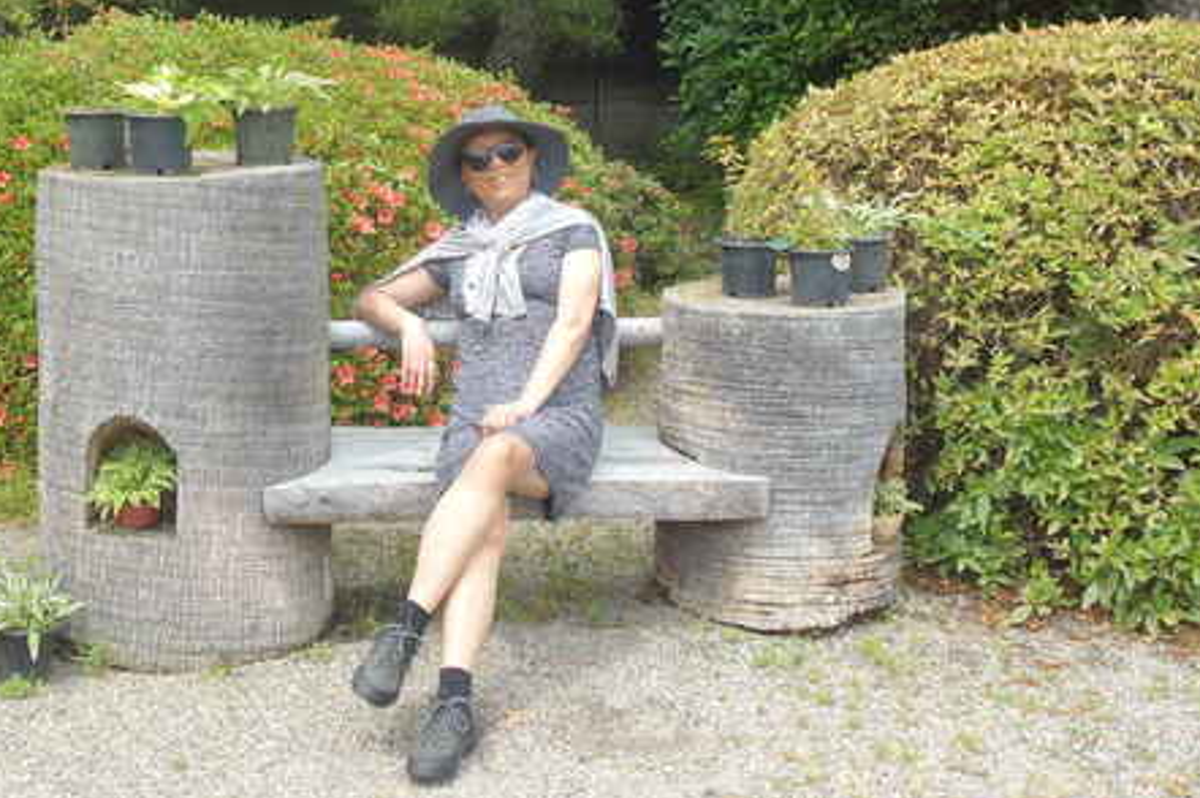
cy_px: 166
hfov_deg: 38.0
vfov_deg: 25.5
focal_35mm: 52
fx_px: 1732
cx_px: 451
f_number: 4
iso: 125
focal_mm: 10.77
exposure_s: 1/250
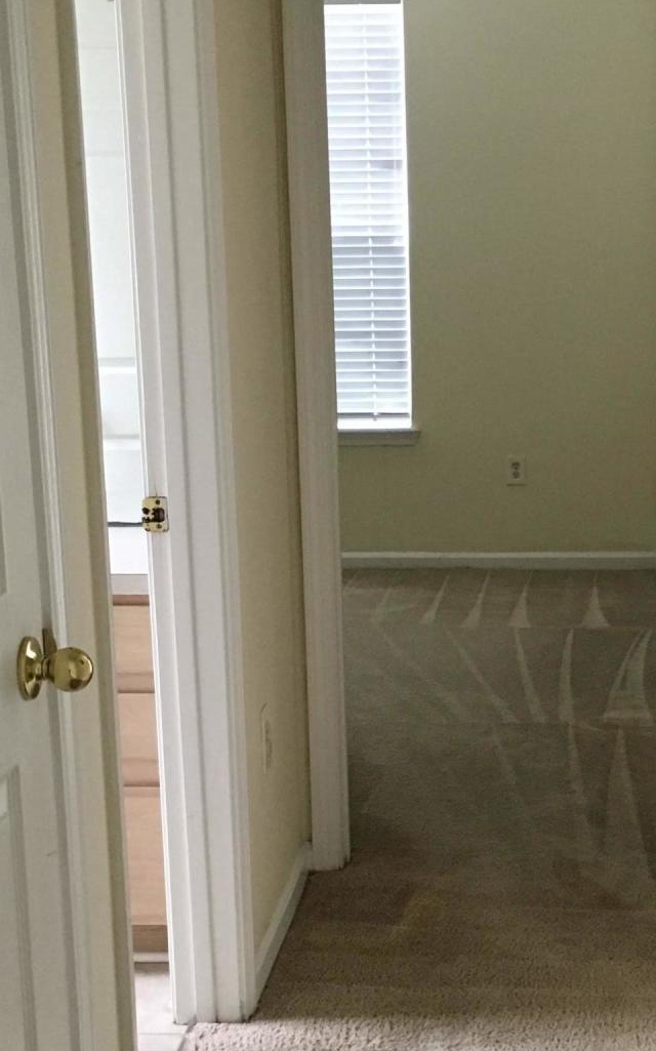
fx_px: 1718
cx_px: 490
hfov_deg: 21.4
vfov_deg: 33.8
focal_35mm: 60
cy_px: 660
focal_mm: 4.15
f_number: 2.2
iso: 160
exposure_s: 1/30
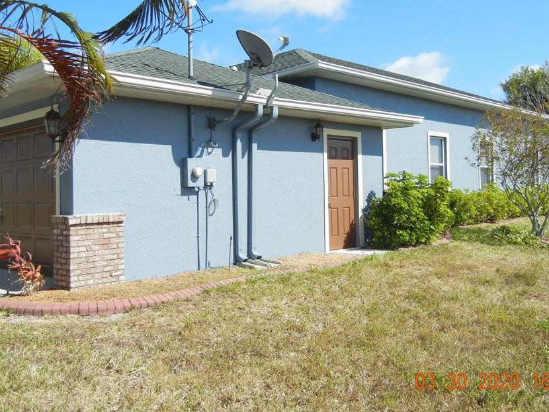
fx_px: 587
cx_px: 284
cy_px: 180
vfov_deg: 38.6
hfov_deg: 50.1
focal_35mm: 37
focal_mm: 5.4
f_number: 7
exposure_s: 1/354
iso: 160
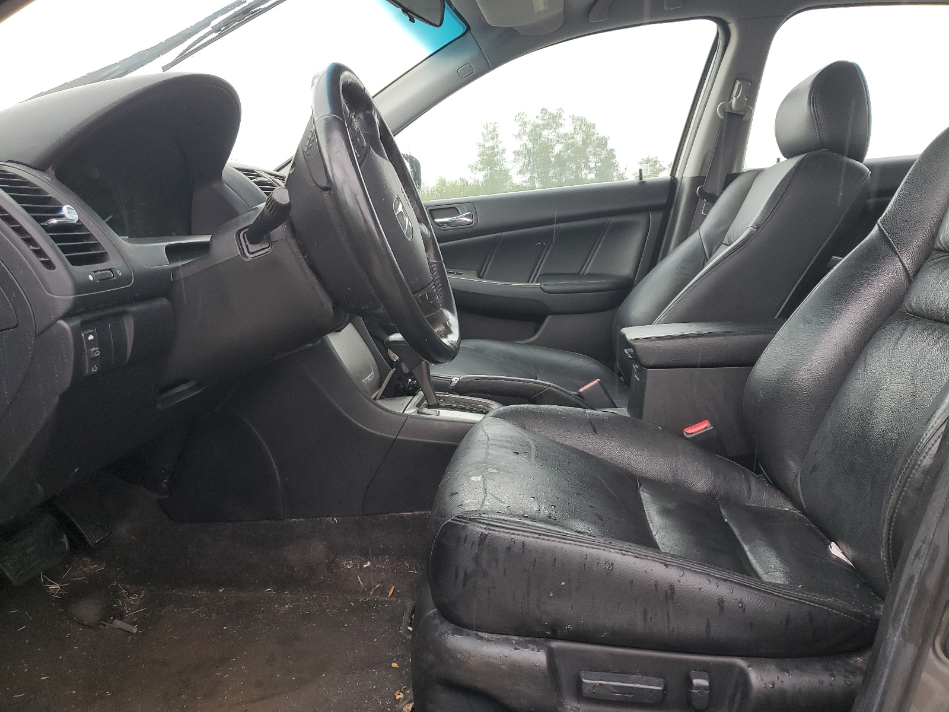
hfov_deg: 67.3
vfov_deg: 53.1
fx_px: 713
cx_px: 474
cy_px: 356
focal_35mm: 26
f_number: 1.5
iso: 81
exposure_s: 1/120
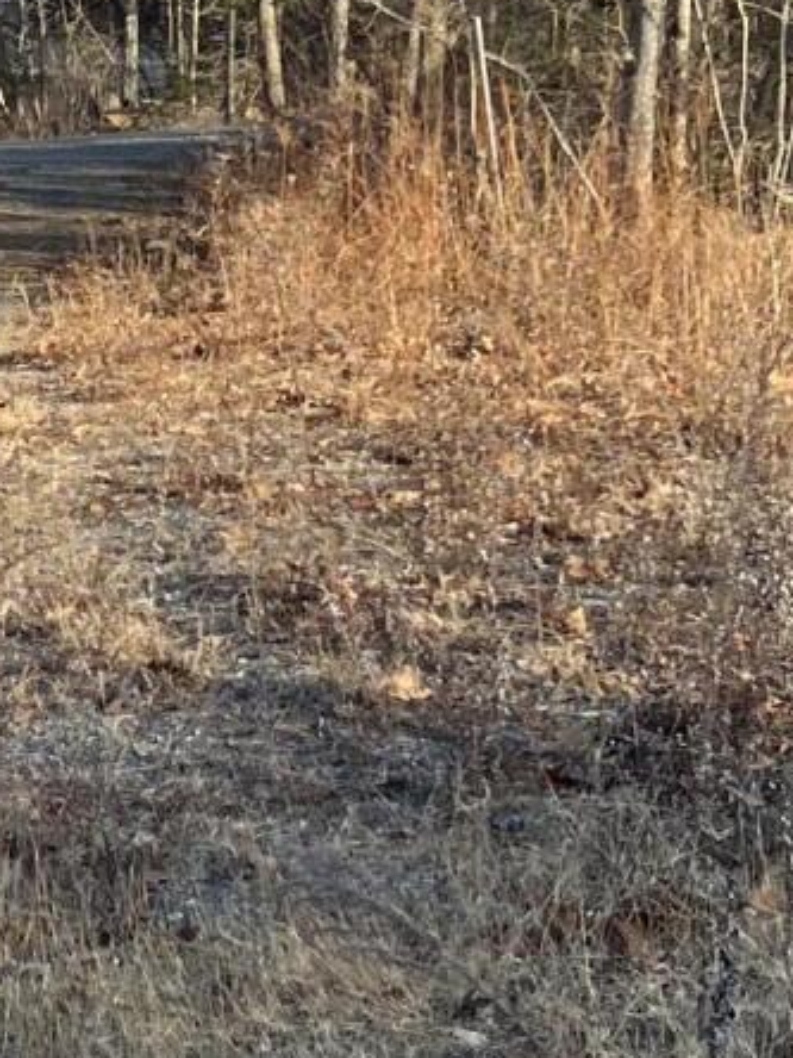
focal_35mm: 117
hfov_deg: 12.5
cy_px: 441
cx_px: 5
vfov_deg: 16.8
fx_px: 3574
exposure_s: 1/1196
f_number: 1.5
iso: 50
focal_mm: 5.7
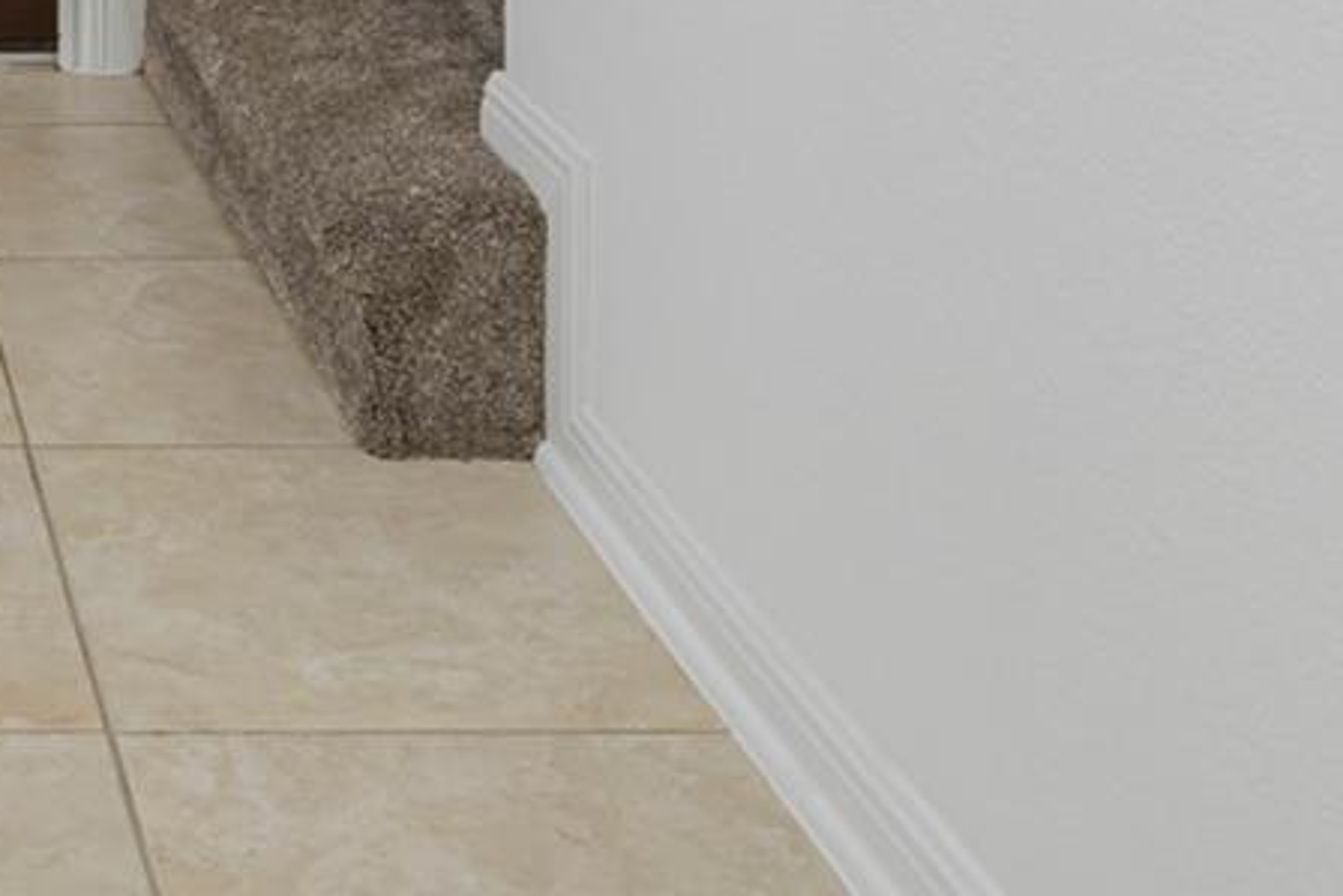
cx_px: -261
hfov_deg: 27.7
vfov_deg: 17.4
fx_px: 2388
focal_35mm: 64
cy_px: -703
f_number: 11
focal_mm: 14
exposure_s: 1/8
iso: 250
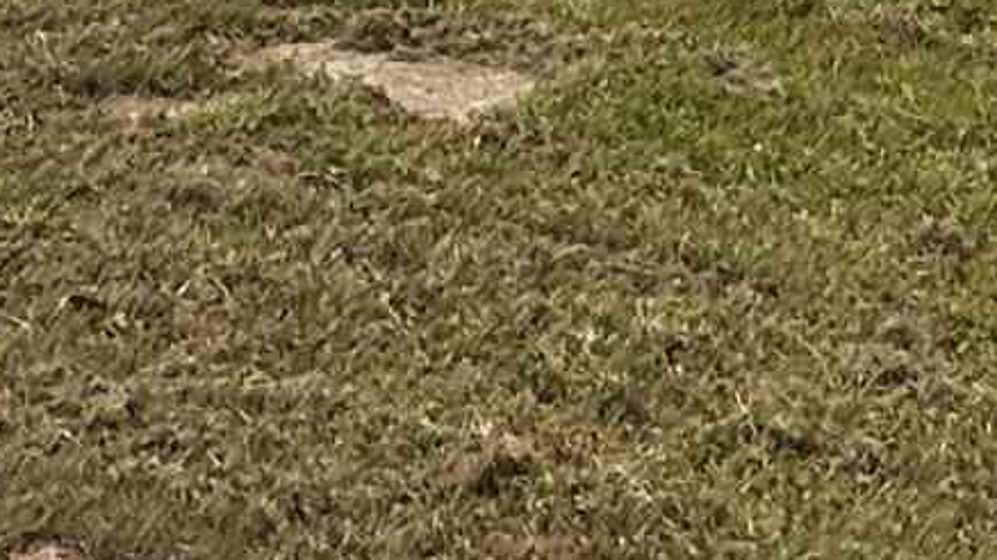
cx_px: 699
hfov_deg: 19.9
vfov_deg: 7.9
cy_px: -1578
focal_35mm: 107
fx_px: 2828
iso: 40
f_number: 2.2
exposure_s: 1/144
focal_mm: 2.22
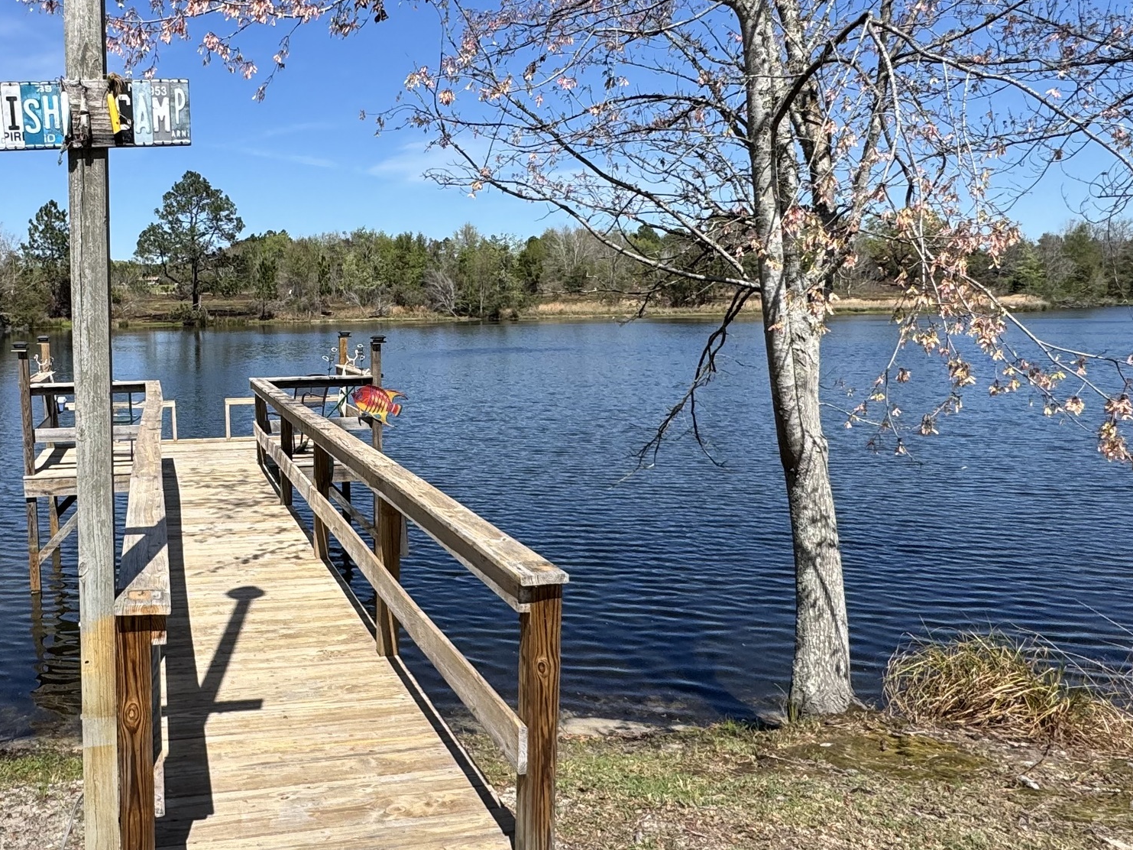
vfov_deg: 48.2
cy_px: 407
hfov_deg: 59.3
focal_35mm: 29
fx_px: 949
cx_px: 325
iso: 50
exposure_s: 1/2494
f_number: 2.2
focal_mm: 2.22
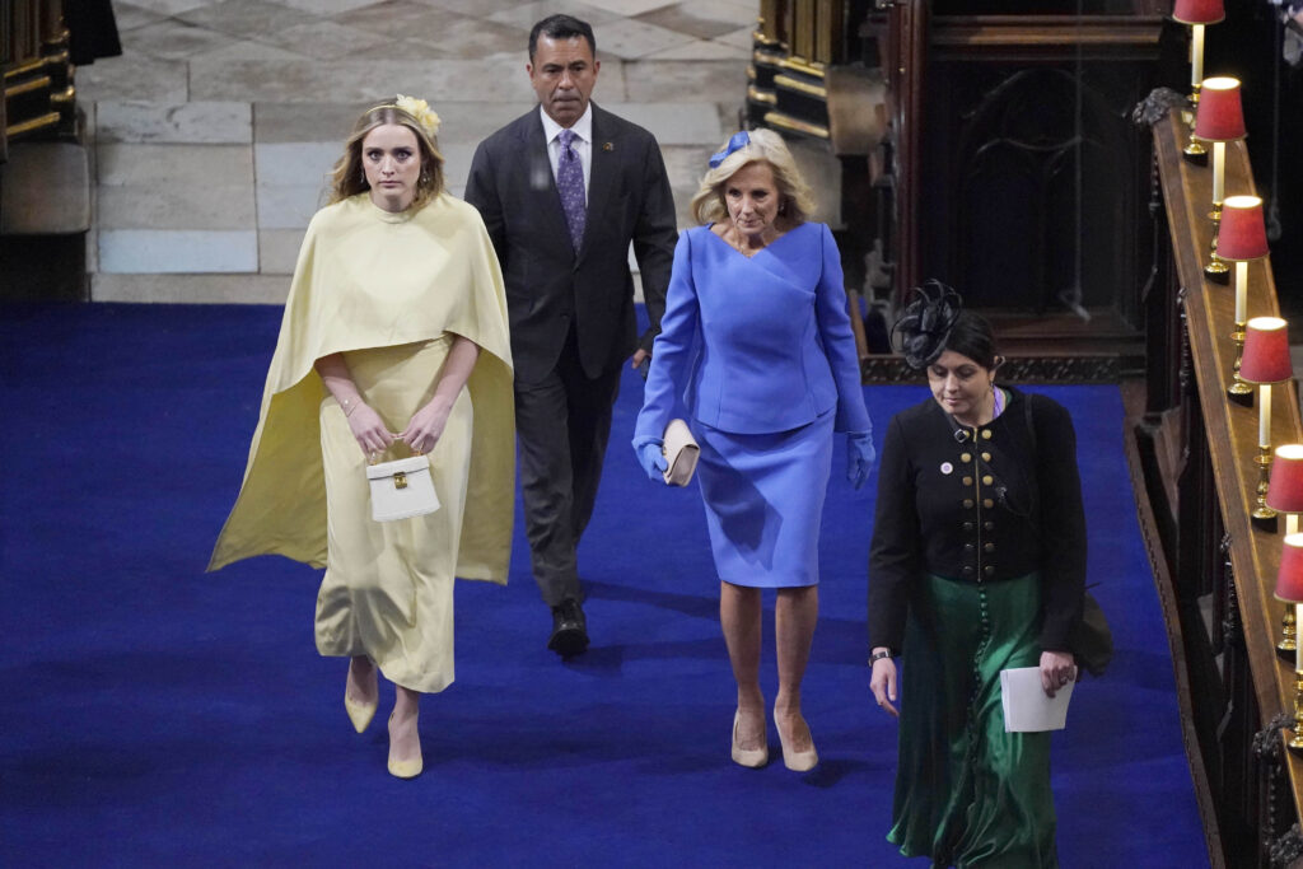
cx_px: 652
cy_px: 434
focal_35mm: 600
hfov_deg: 3.4
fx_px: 21718
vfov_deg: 2.3
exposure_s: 1/400
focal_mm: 600
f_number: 4
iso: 10000
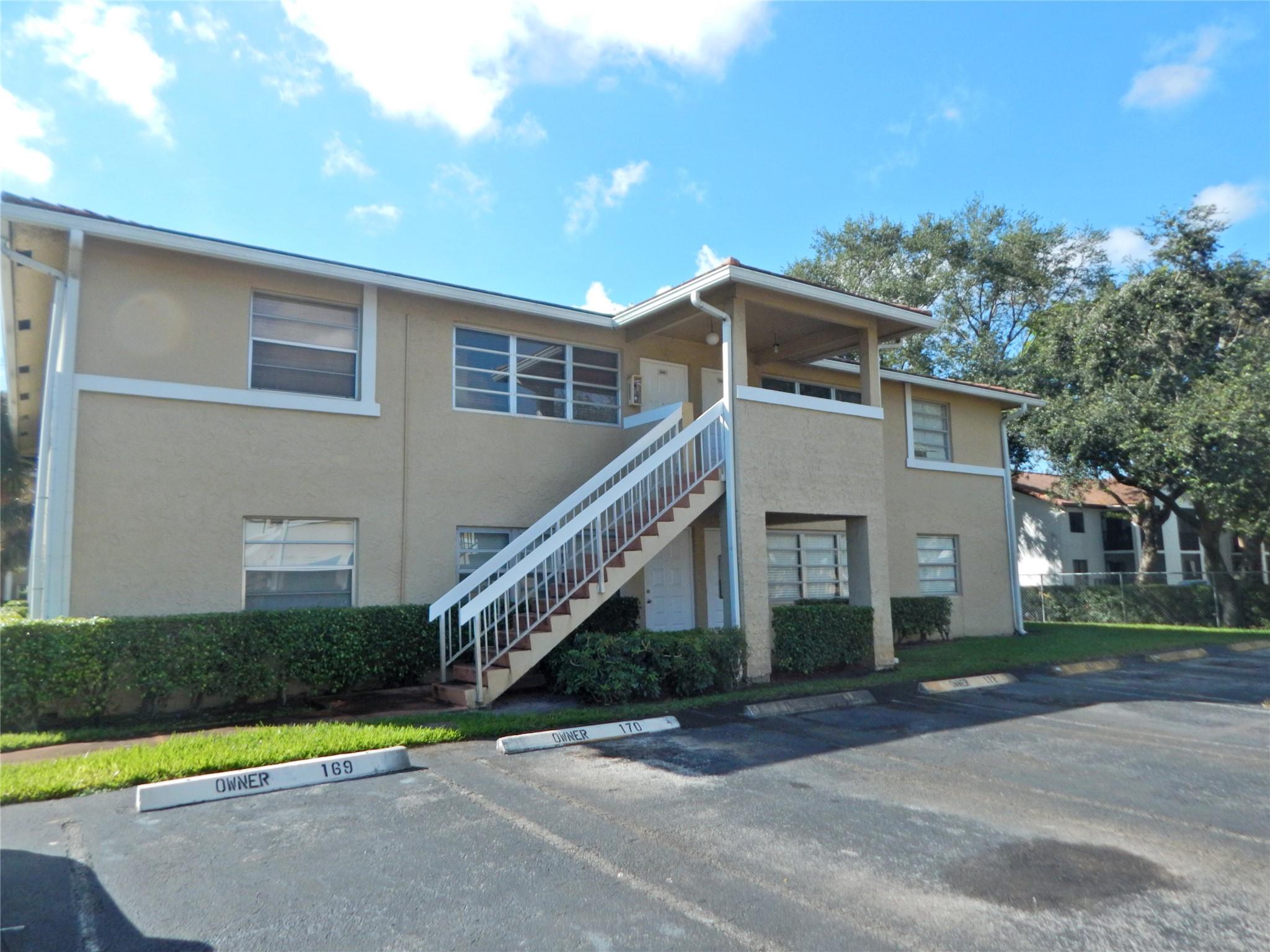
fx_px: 807
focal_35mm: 22
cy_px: 476
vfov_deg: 61.1
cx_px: 635
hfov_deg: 76.4
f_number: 6
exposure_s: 1/500
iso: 180
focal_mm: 4
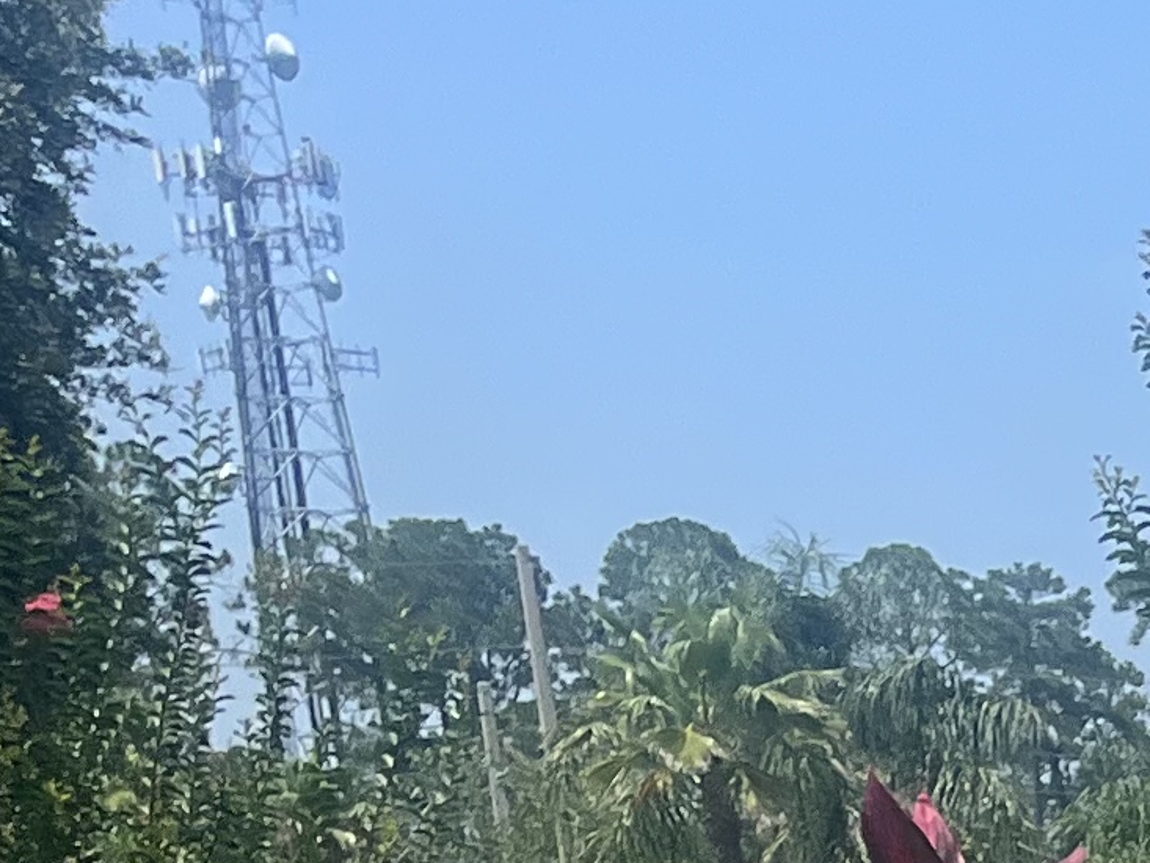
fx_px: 4751
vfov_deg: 9.3
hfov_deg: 11.9
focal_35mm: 143
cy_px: 2030
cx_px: 2518
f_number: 1.6
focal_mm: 5.1
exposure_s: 1/4149
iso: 50
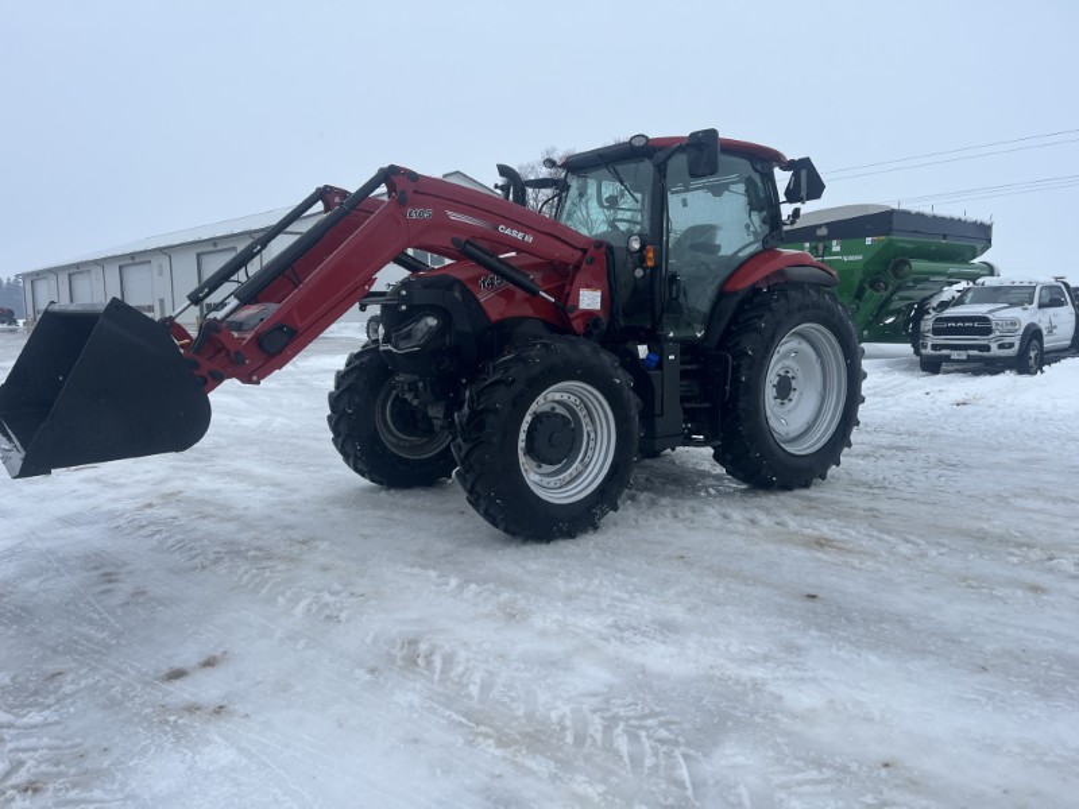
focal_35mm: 26
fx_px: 810
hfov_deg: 67.3
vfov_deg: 53.1
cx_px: 540
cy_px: 404
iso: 50
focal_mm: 5.1
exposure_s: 1/2062
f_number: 1.6
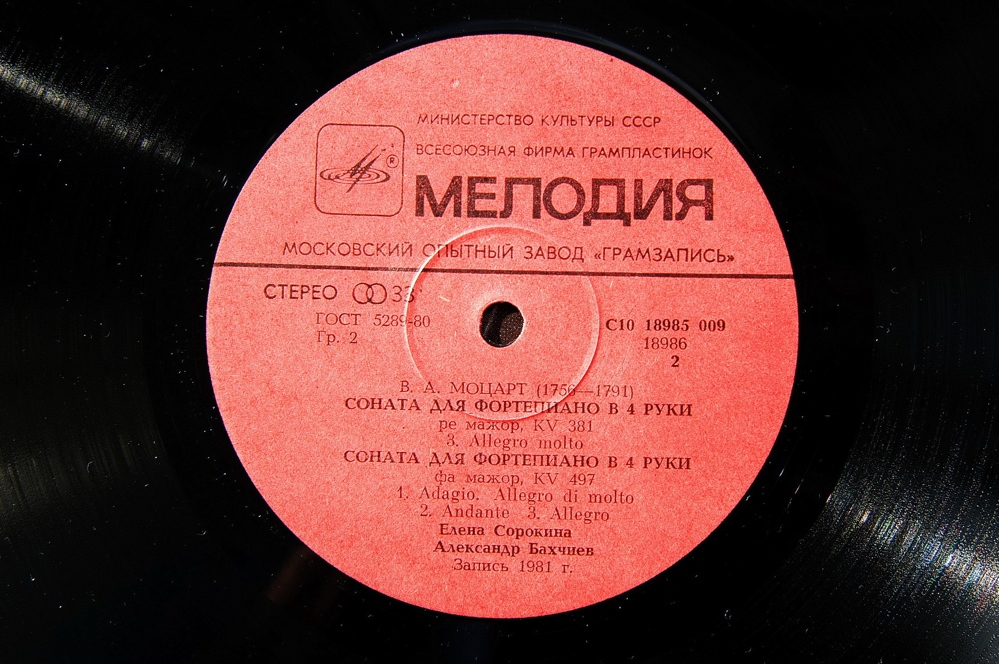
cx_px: 500
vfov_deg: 25.7
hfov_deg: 37.9
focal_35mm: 52
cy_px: 332
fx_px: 1456
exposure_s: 1/160
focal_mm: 35
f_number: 6.3
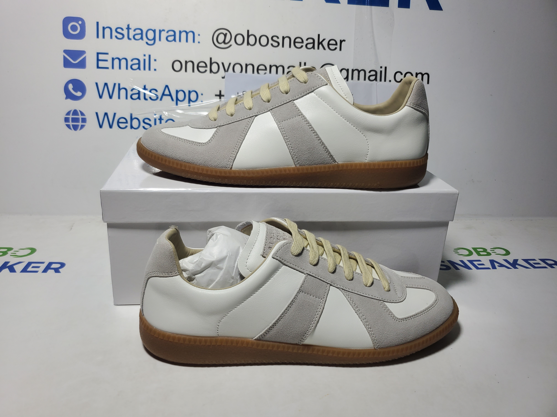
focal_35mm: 26
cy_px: 208
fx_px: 418
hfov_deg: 67.3
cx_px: 278
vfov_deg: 53.1
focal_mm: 4.3
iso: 50
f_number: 1.5
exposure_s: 1/660
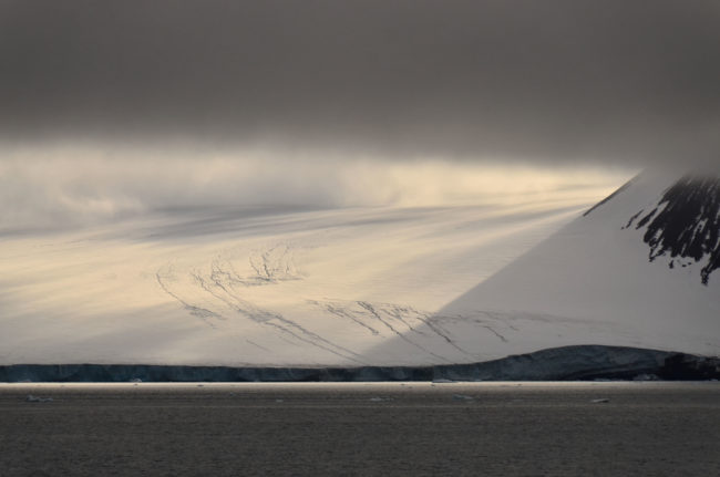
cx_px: 360
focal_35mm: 300
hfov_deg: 6.9
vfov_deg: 4.6
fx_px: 5990
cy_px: 238
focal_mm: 200
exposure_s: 1/2500
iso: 250
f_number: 8
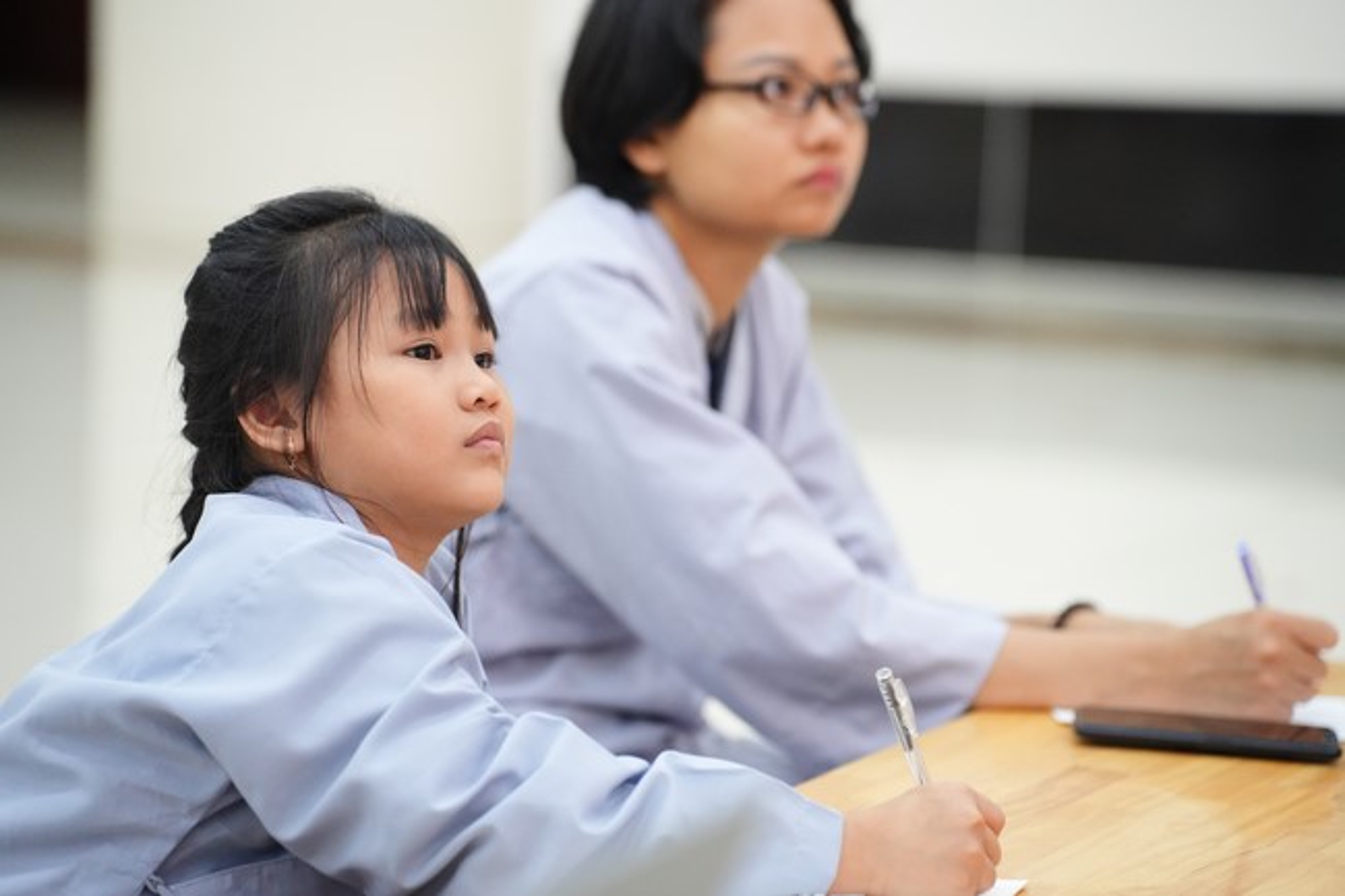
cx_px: 672
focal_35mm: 123
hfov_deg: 16.7
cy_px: 448
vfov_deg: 11.1
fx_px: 4594
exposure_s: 1/250
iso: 5000
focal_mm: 123
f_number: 3.2
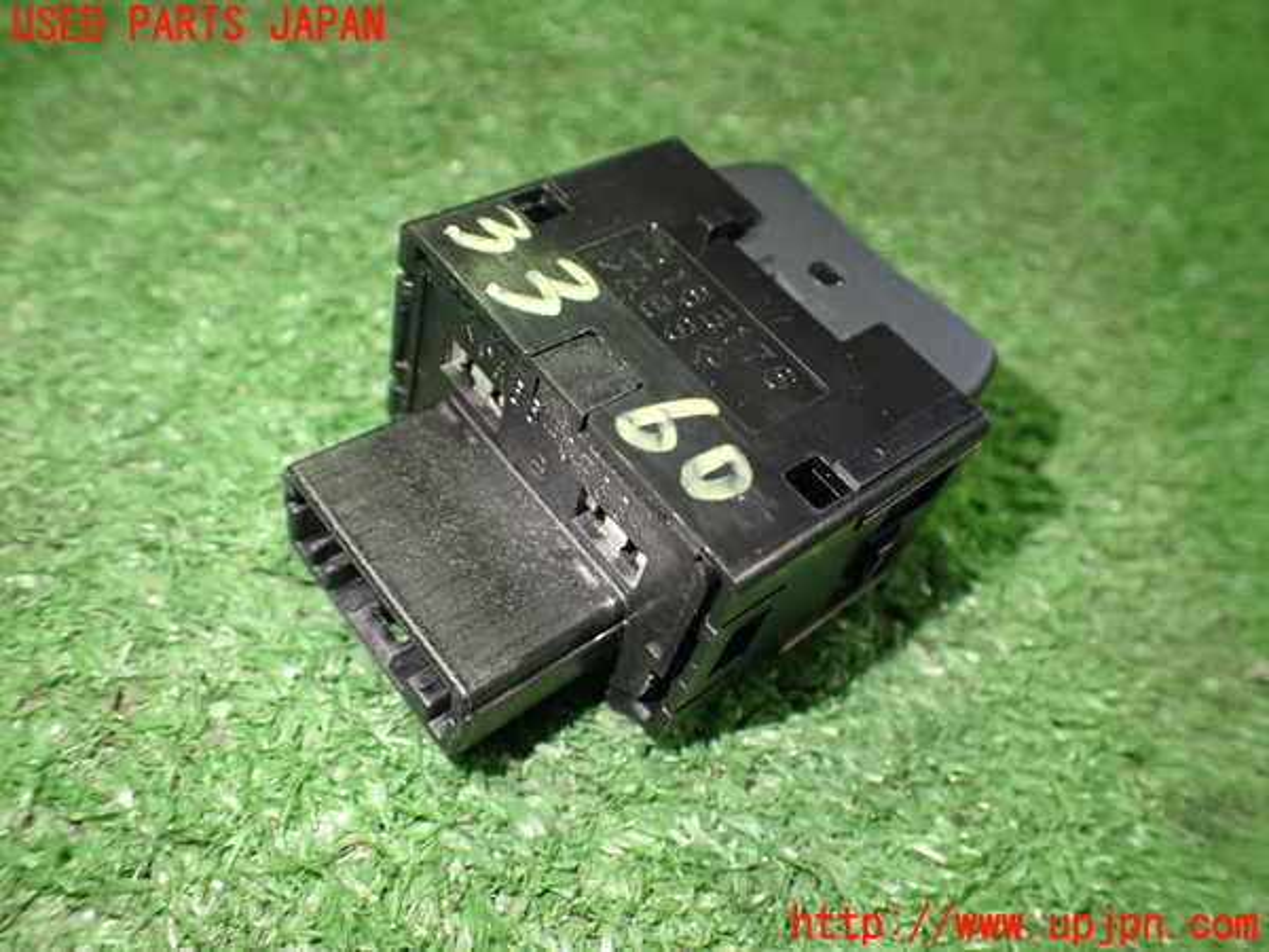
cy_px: 476
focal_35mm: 30
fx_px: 1100
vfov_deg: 46.8
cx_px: 634
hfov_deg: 60.0
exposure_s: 1/80
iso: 800
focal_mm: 5.4
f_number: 2.3
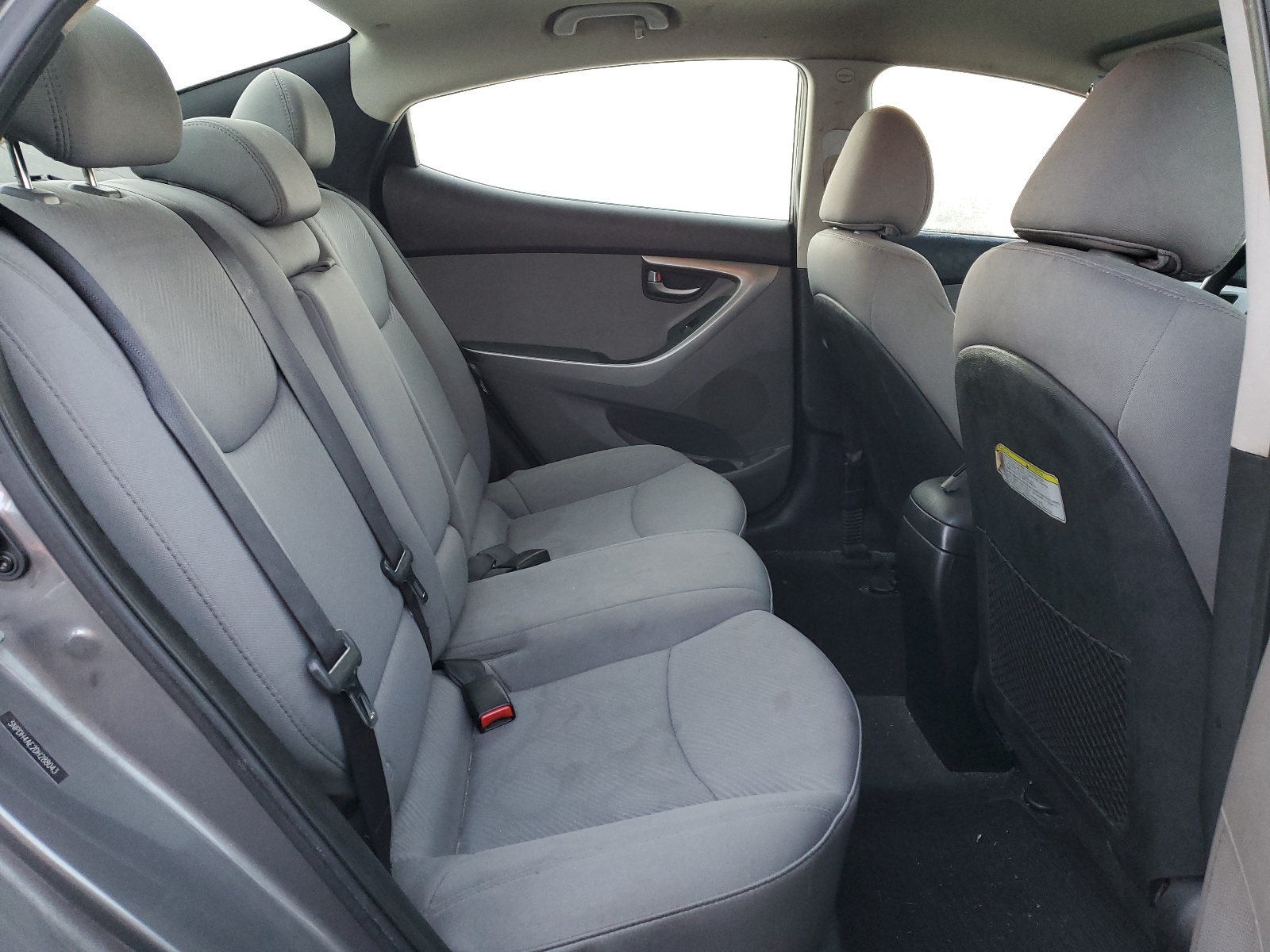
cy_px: 476
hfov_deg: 67.3
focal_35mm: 26
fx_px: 954
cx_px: 635
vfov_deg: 53.1
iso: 125
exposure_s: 1/60.2
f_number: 1.5
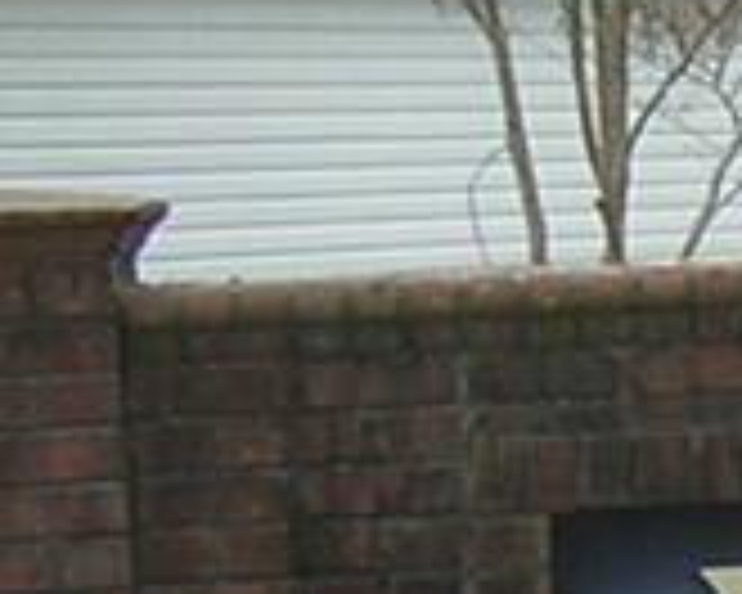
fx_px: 4787
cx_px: 1403
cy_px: 873
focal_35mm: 218
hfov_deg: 8.5
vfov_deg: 7.0
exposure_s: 1/507
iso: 50
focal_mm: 4.7
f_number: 2.6
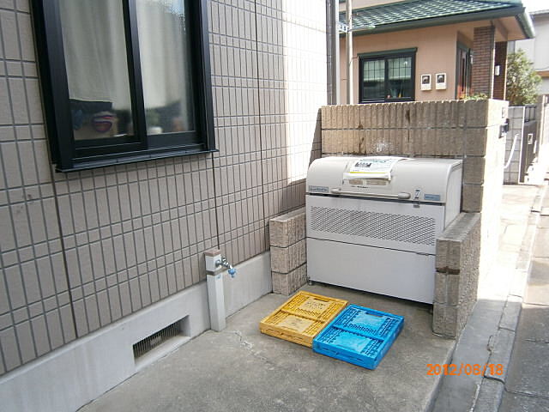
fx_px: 412
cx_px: 274
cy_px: 206
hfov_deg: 67.3
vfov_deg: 53.1
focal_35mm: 26
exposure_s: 1/200
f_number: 2.8
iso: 80
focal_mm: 4.7
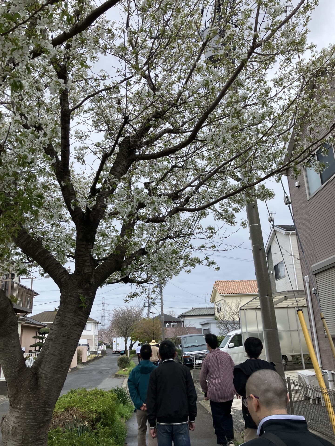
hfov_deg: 49.7
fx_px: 361
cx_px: 168
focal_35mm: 28
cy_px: 223
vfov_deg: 63.4
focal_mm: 3.99
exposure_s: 1/934
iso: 32
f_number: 1.8
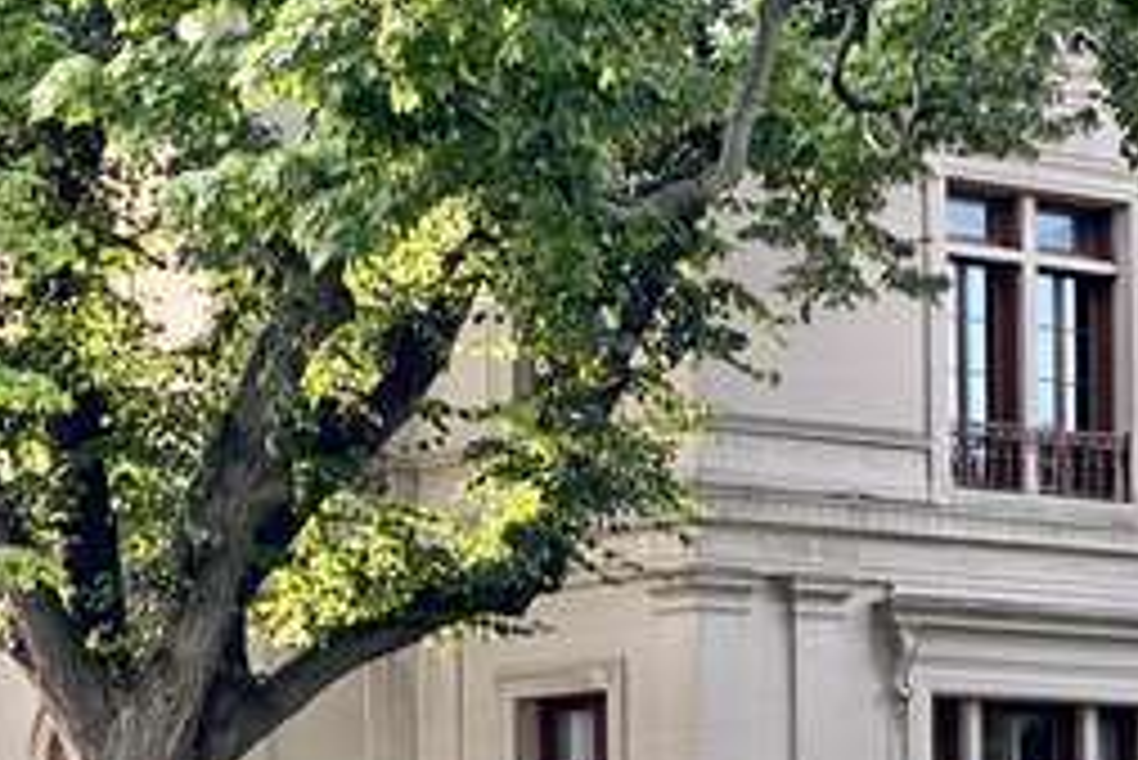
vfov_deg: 8.0
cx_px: 895
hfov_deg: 12.0
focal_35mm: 171
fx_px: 5408
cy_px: 450
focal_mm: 6
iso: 40
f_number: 2
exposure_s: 1/122
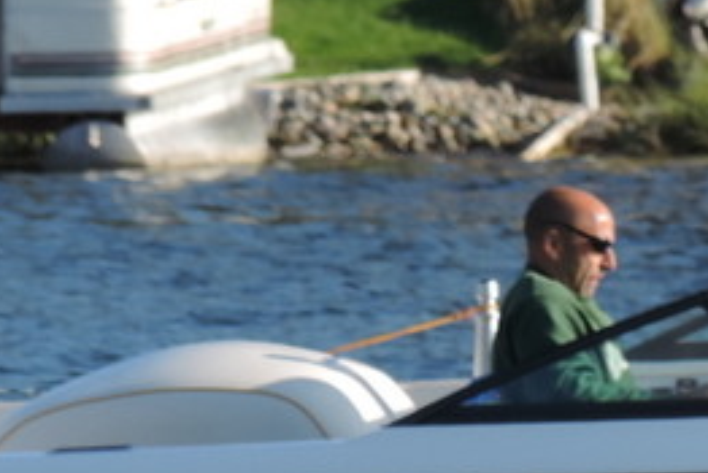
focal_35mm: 2235
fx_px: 43977
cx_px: 1019
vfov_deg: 0.6
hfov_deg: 0.9
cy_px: 354
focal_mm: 98.1
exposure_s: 1/250
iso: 80
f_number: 4.9
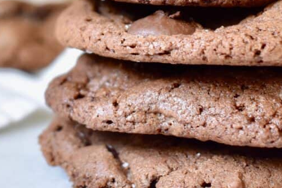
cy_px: 1
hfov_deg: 20.4
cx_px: 100
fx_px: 783
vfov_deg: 13.5
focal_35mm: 100
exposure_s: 1/15
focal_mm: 22
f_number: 3.8
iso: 640
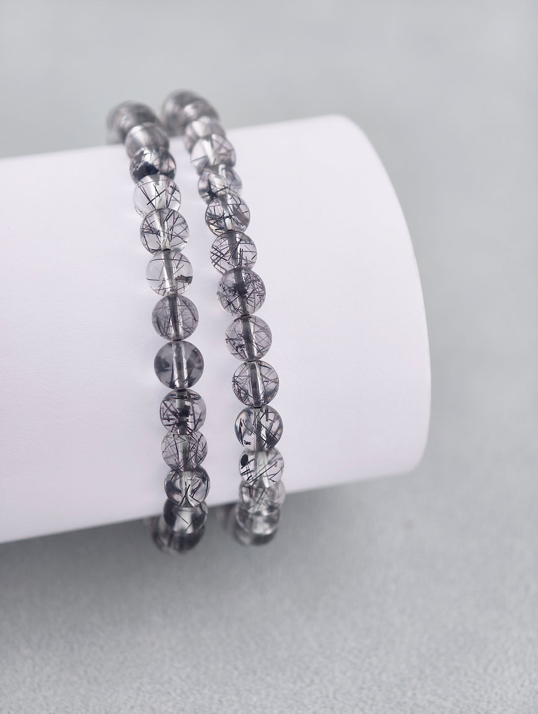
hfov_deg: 17.4
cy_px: 357
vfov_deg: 23.0
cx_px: 269
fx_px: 1757
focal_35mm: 85
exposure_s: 1/160
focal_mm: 22.48
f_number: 2.67
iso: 125
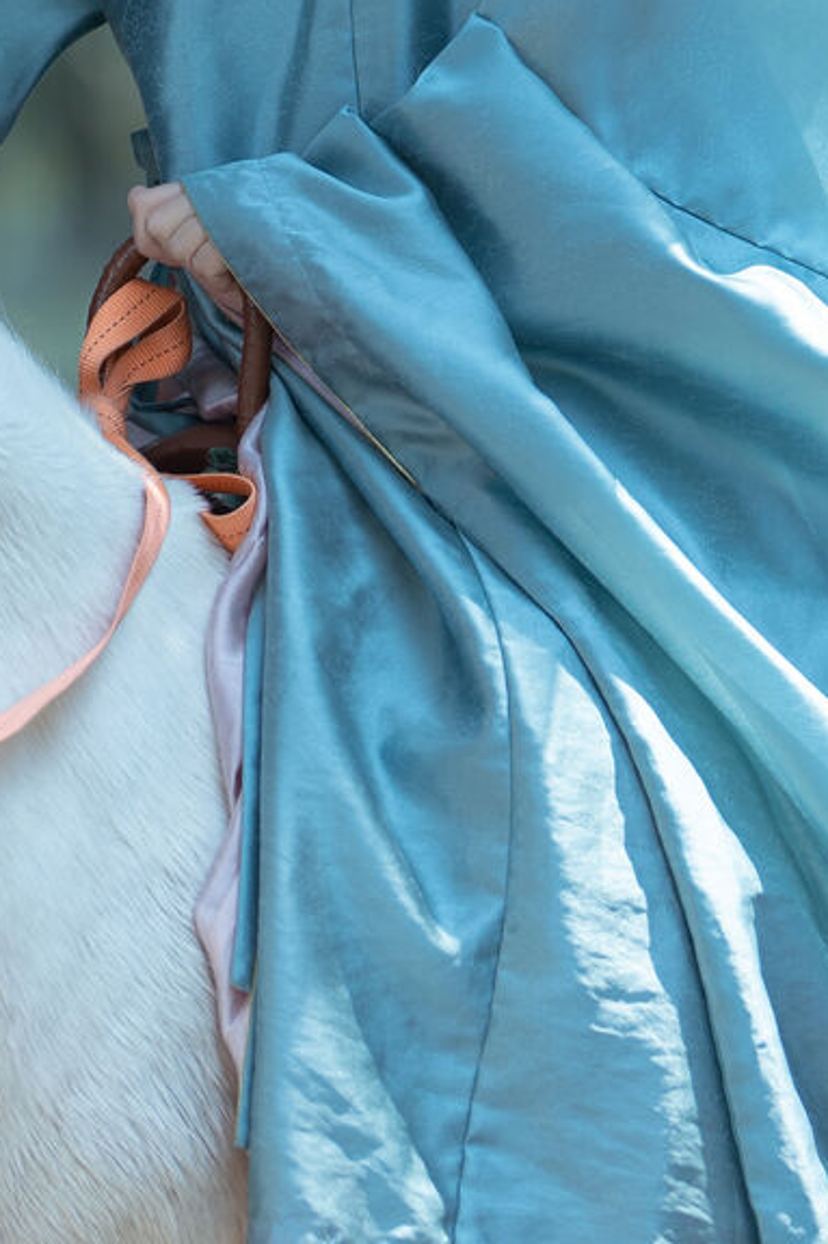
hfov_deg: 3.6
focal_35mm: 382
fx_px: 13186
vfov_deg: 5.4
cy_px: -132
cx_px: 335
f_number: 2.8
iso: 100
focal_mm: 123
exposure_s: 1/500
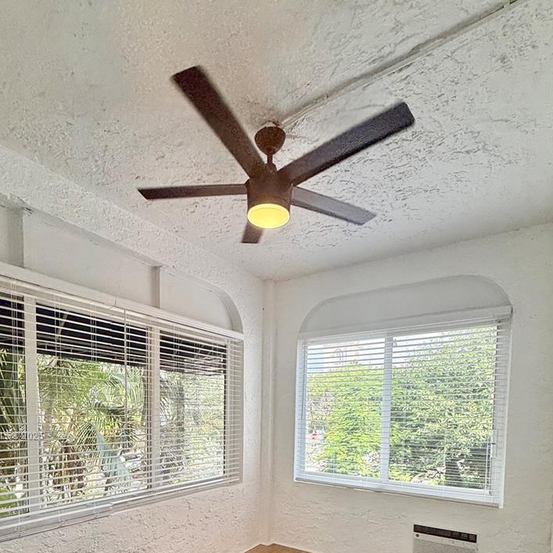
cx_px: 252
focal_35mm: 21
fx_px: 380
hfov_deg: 72.0
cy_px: 436
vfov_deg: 66.1
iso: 64
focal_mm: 2.22
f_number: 2.2
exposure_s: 1/180
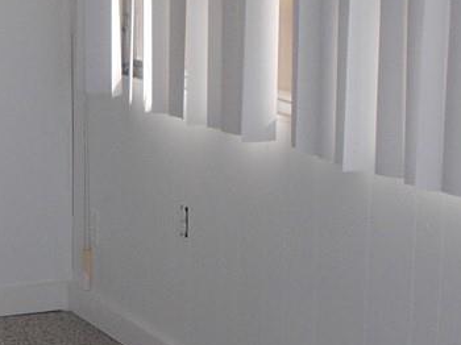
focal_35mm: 119
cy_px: 311
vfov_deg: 12.3
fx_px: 1584
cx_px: -111
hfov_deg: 15.9
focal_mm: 4.6
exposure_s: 1/80
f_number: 3.2
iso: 80
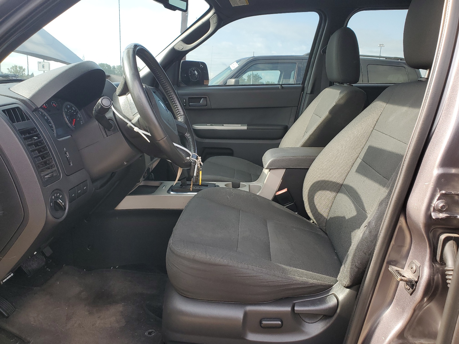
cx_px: 230
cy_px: 172
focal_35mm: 26
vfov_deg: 53.1
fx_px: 345
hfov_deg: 67.3
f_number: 1.5
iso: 50
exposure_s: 1/169
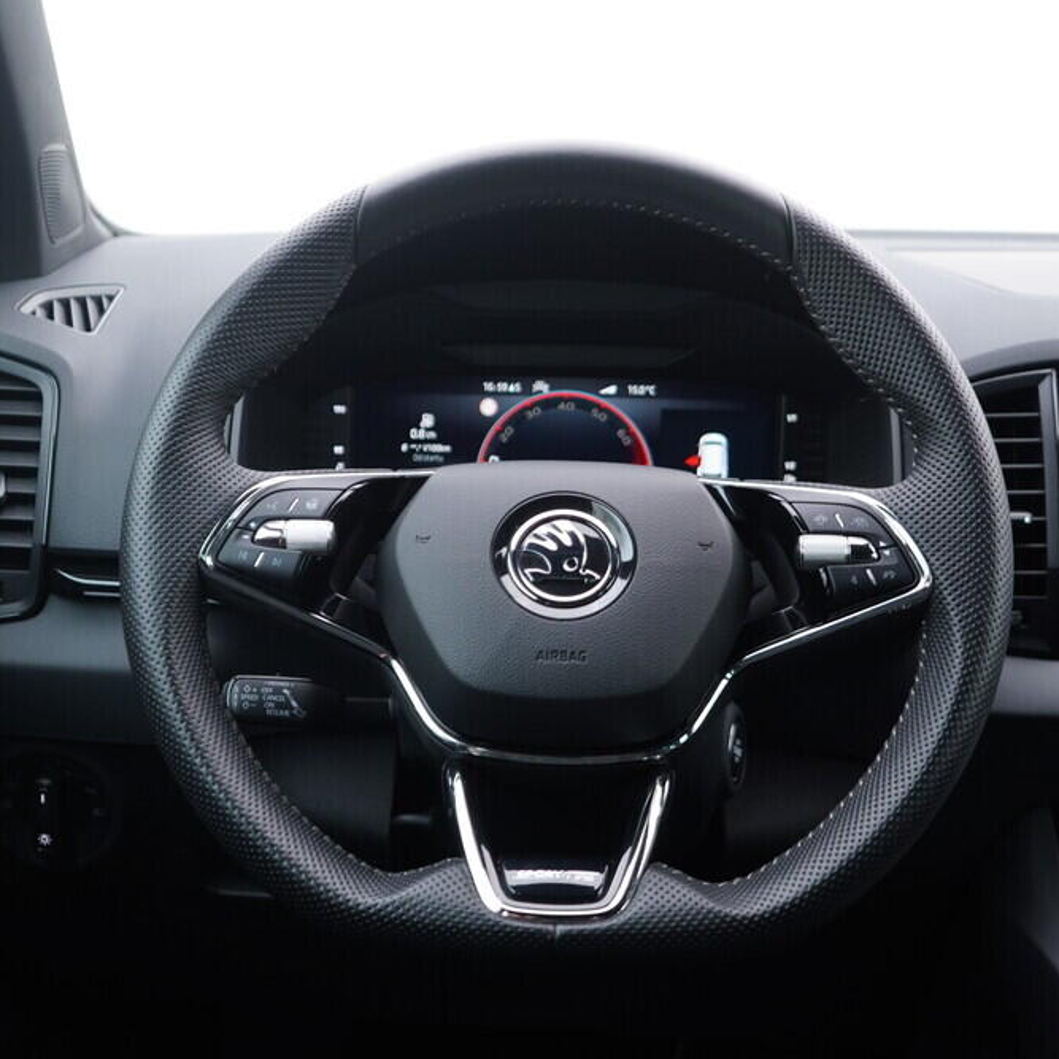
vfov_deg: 36.1
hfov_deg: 36.1
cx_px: 530
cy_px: 537
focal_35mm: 47
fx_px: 1627
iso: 200
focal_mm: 24
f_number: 2.8
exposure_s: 1/40
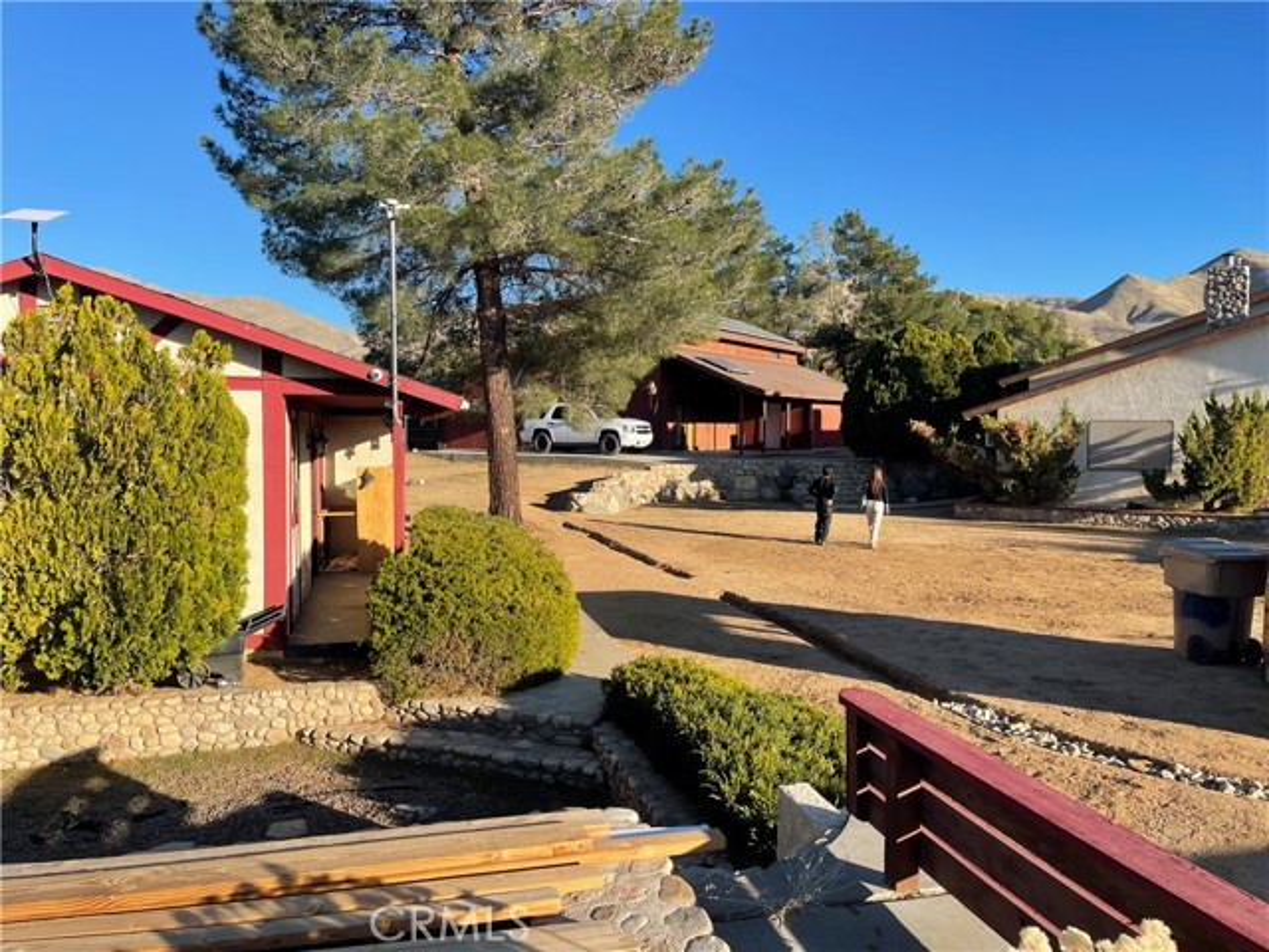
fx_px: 953
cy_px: 476
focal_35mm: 26
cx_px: 634
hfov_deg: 67.3
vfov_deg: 53.1
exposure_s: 1/1855
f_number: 1.6
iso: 32
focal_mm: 4.2
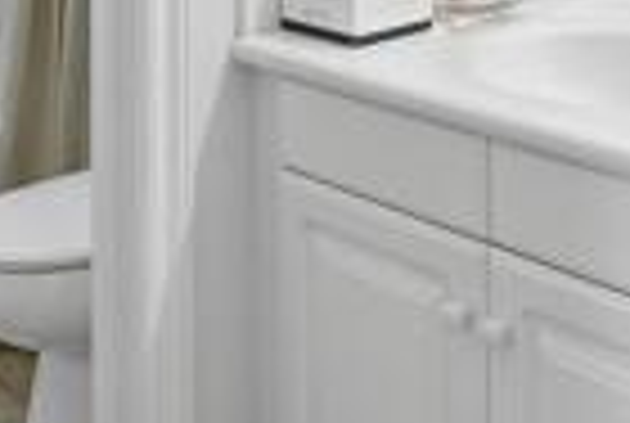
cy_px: -272
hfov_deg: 26.5
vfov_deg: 16.5
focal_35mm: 73
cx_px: 594
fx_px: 1280
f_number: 4.5
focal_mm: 16
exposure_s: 1/15
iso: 320
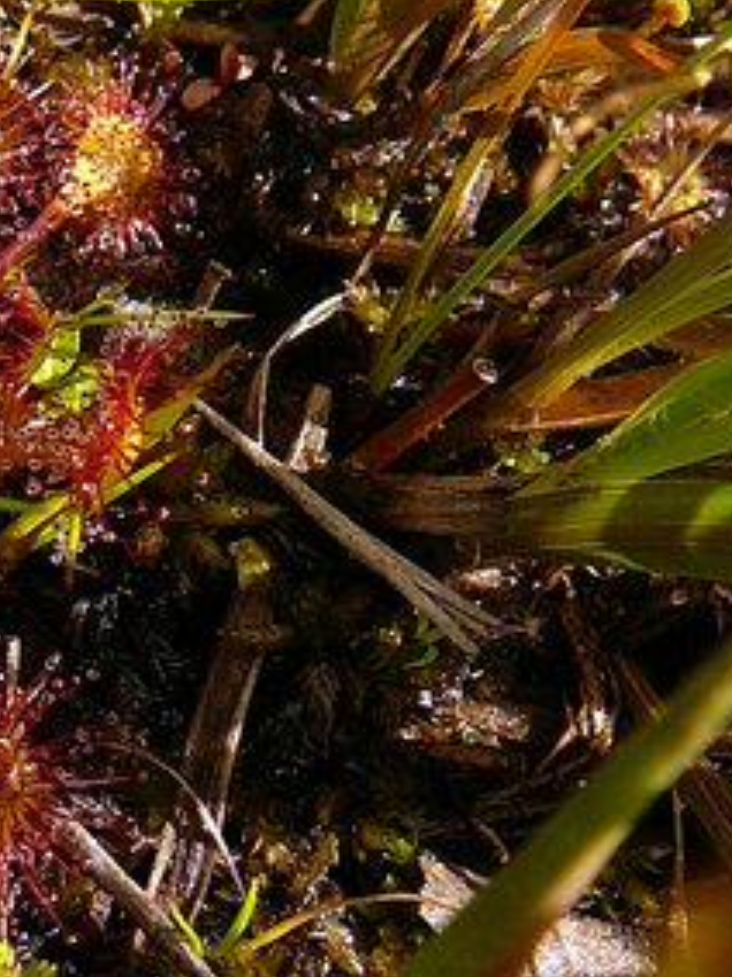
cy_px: 262
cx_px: -256
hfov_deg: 14.2
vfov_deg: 19.7
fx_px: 2793
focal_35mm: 99
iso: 80
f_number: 2.8
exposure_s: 1/500
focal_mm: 5.2
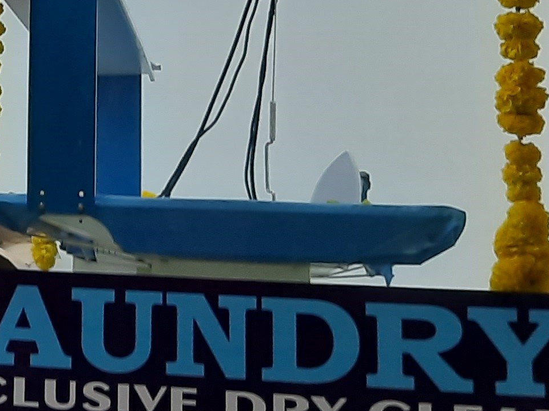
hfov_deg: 20.5
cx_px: -216
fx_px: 1348
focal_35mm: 85
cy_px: 34
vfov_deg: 17.1
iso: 100
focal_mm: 4.6
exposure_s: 1/50
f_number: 2
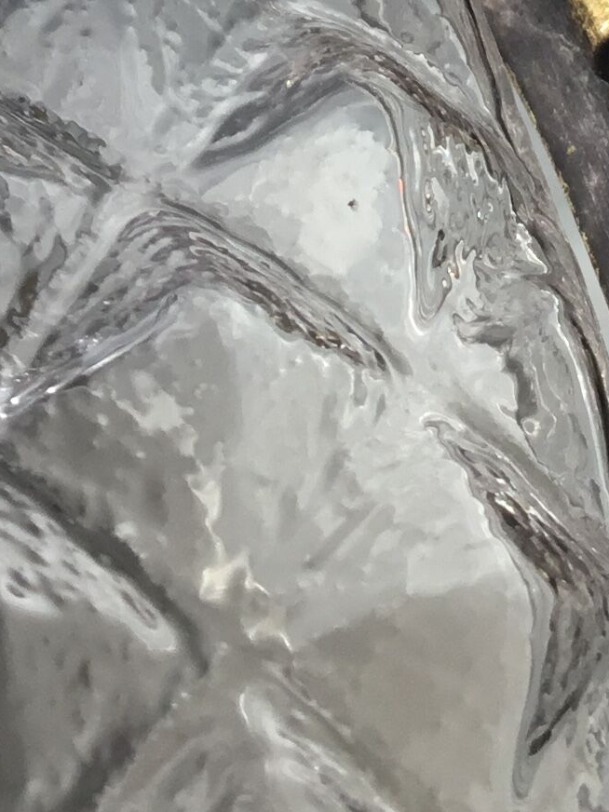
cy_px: -120
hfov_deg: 12.8
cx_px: 392
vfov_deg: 16.4
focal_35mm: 116
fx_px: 2721
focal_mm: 3.3
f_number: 2.4
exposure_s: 1/113
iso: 25
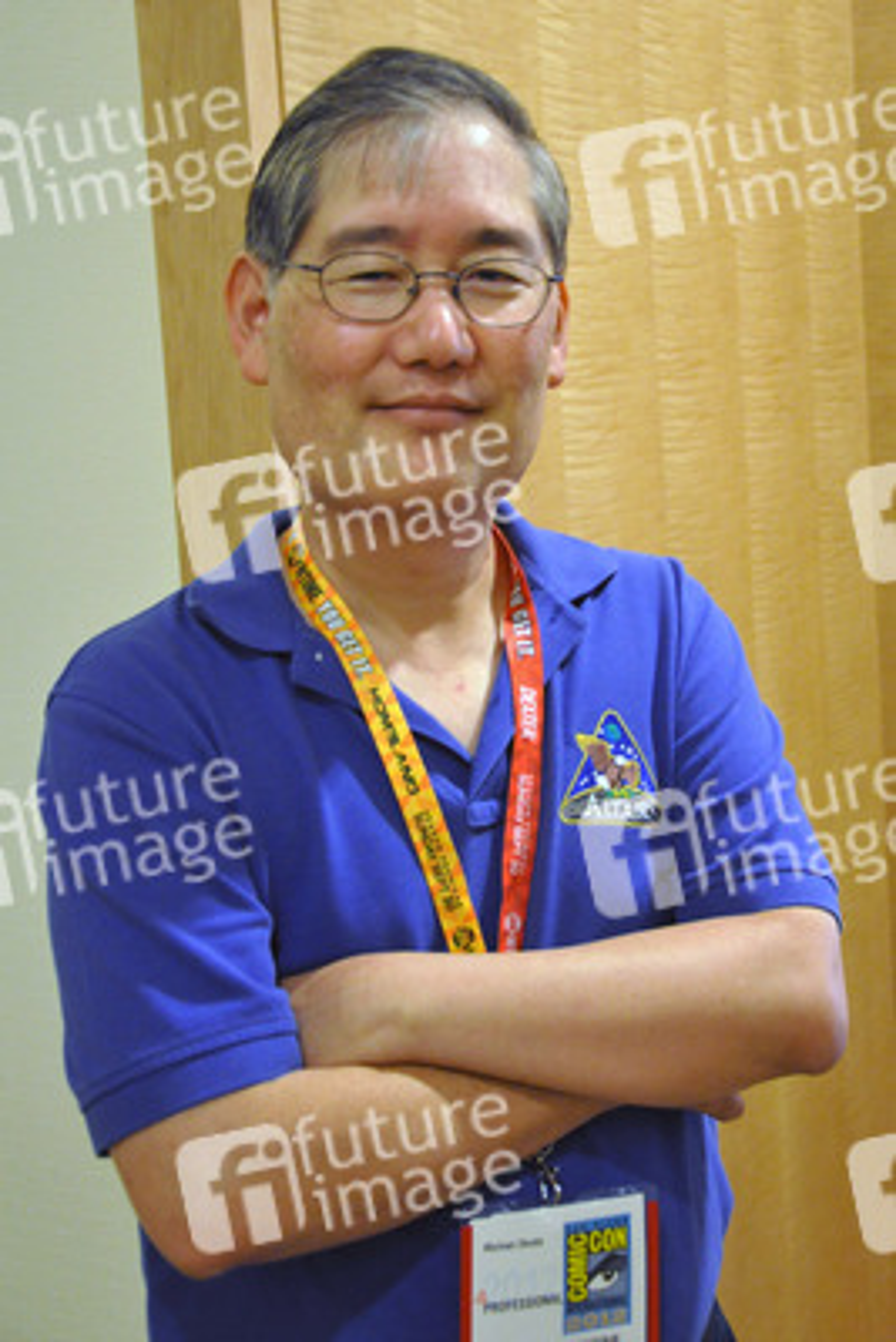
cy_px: 671
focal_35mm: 45
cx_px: 448
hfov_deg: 29.9
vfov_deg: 43.6
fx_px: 1678
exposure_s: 1/20
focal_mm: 30
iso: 2000
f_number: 4.2
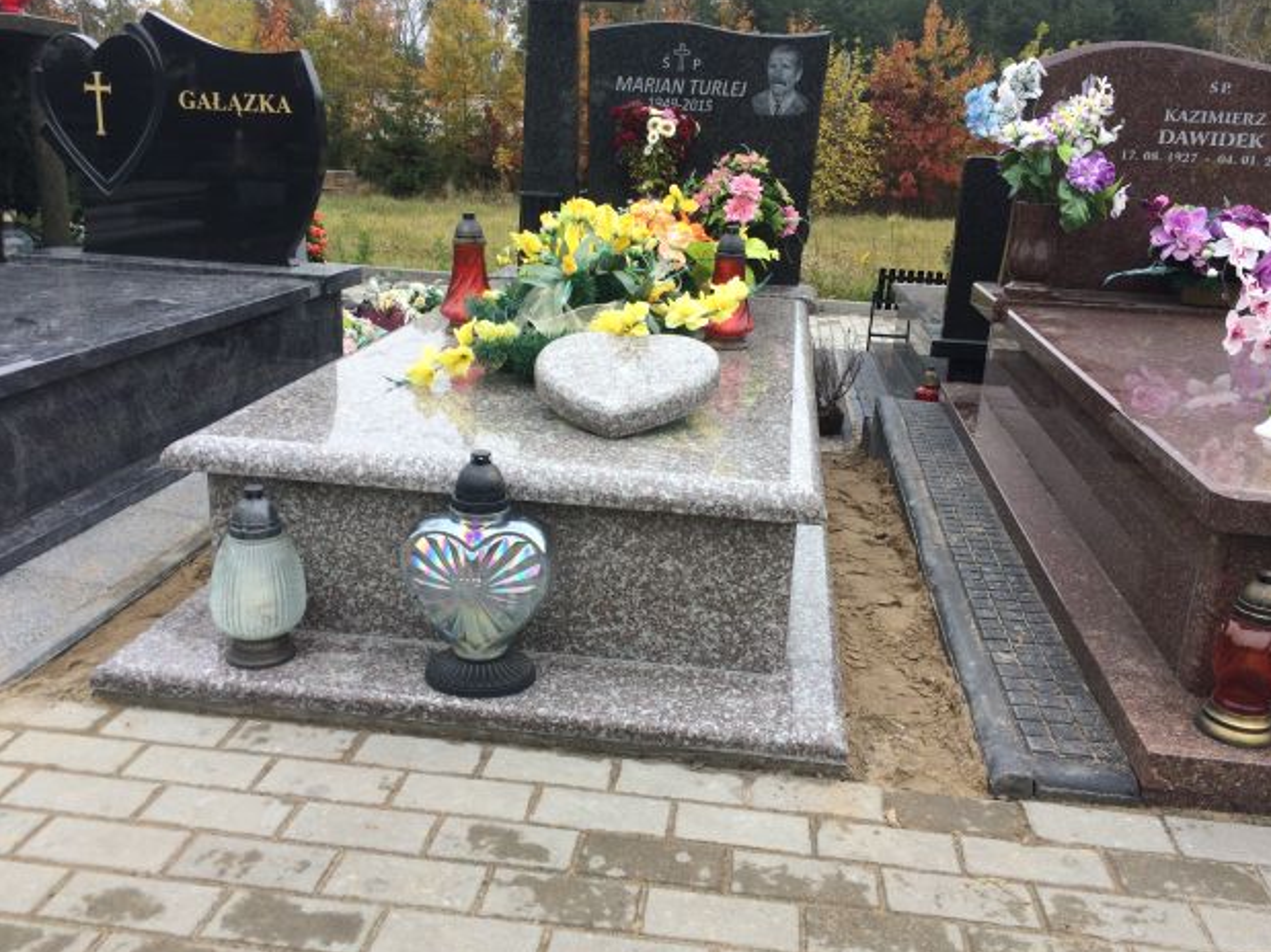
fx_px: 1101
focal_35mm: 30
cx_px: 655
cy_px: 468
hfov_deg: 60.0
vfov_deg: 46.8
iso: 32
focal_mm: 4.15
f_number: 2.2
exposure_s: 1/441
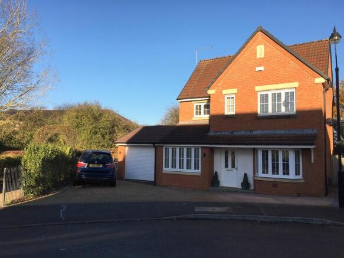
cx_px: 172
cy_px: 129
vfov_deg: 48.2
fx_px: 288
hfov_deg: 61.7
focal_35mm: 29
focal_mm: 4.15
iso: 25
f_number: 2.2
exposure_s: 1/894
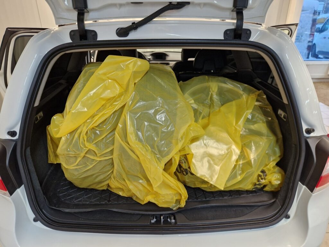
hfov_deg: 73.9
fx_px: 219
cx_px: 164
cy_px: 124
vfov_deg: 58.9
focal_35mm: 23
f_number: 1.8
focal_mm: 5.4
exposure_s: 1/100
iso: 200
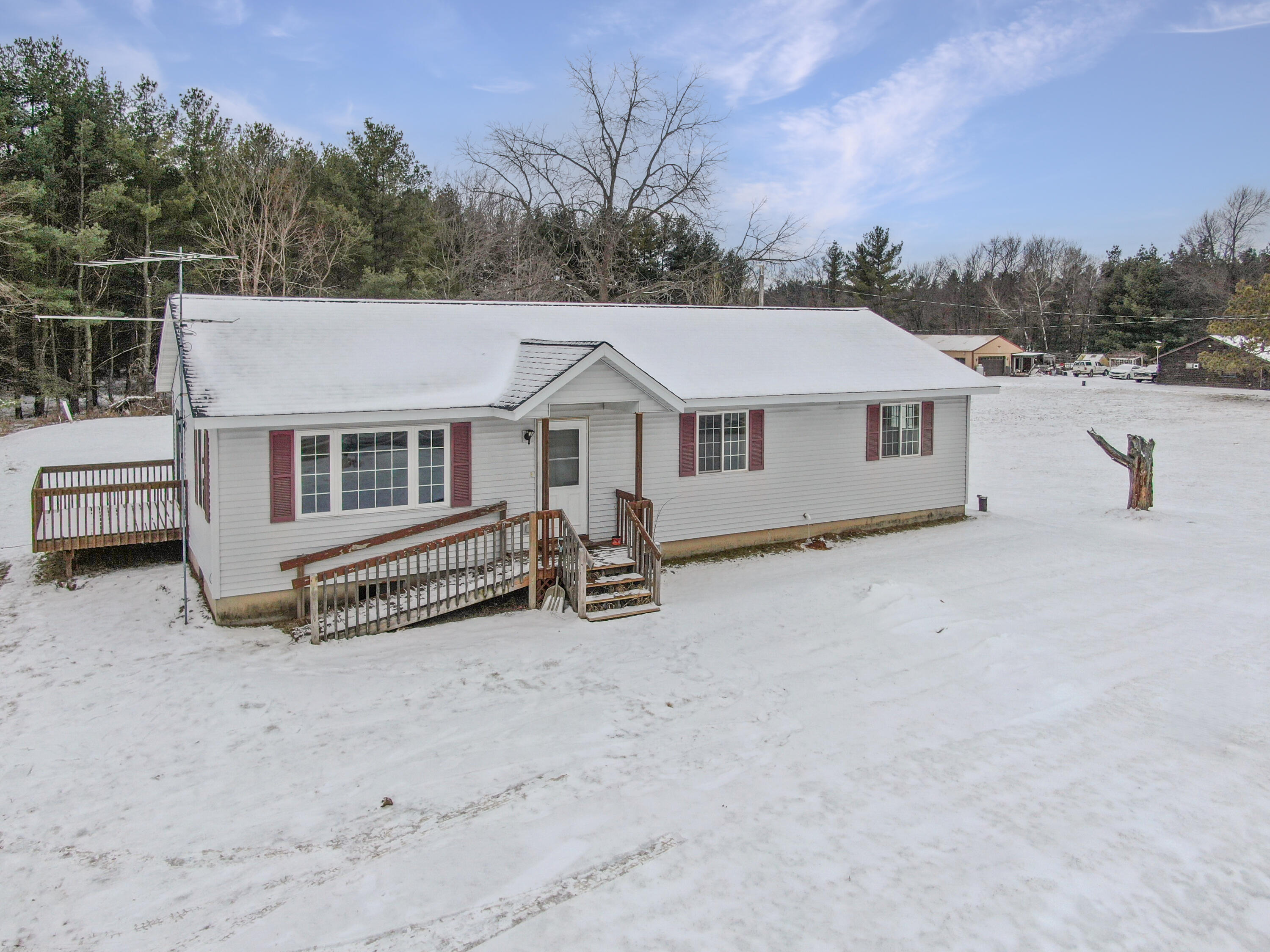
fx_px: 881
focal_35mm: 24
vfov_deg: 56.8
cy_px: 476
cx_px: 635
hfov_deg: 71.6
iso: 100
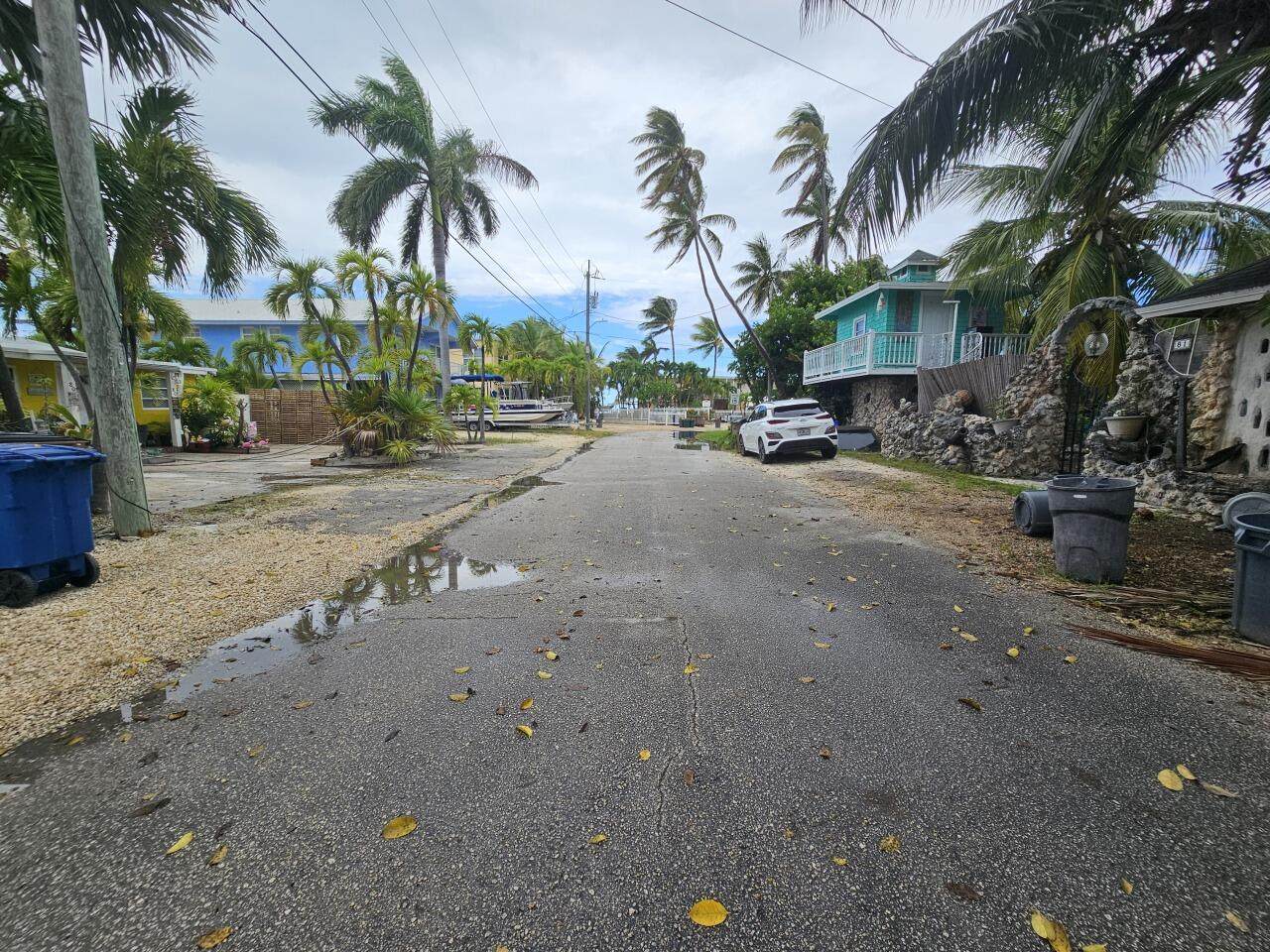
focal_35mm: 13
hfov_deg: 106.2
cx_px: 635
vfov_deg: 89.9
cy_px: 476
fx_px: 477
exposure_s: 1/1225
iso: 50
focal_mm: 2.2
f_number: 2.2
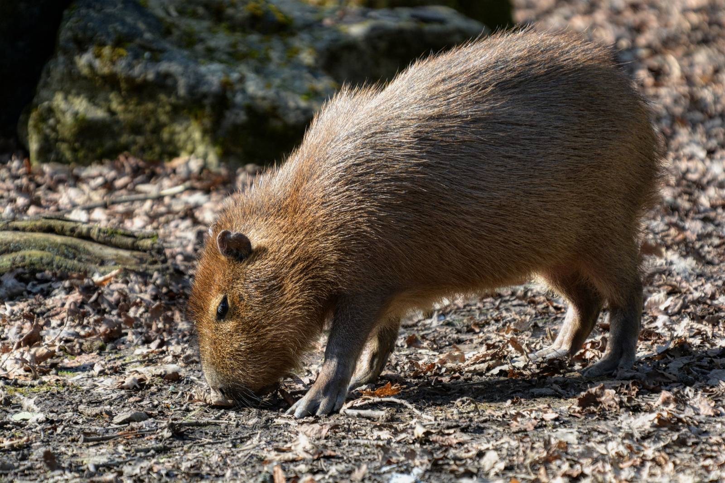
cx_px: 362
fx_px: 8156
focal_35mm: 405
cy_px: 242
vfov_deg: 3.4
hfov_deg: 5.1
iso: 1000
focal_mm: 270
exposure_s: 1/500
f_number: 6
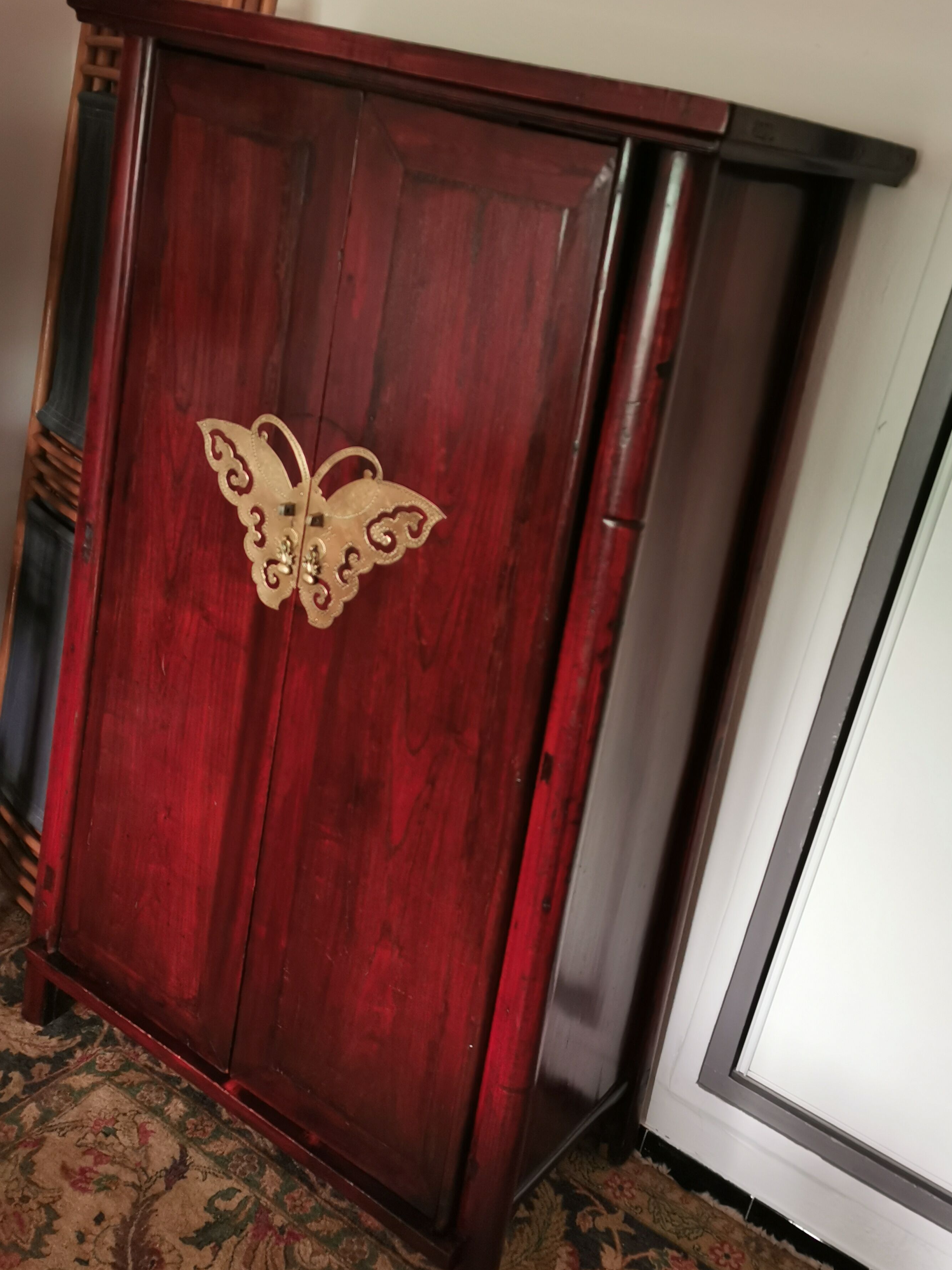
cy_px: 641
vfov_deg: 54.0
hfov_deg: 41.8
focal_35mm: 34
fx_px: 1247
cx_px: 489
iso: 200
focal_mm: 5.56
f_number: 1.6
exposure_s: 1/100
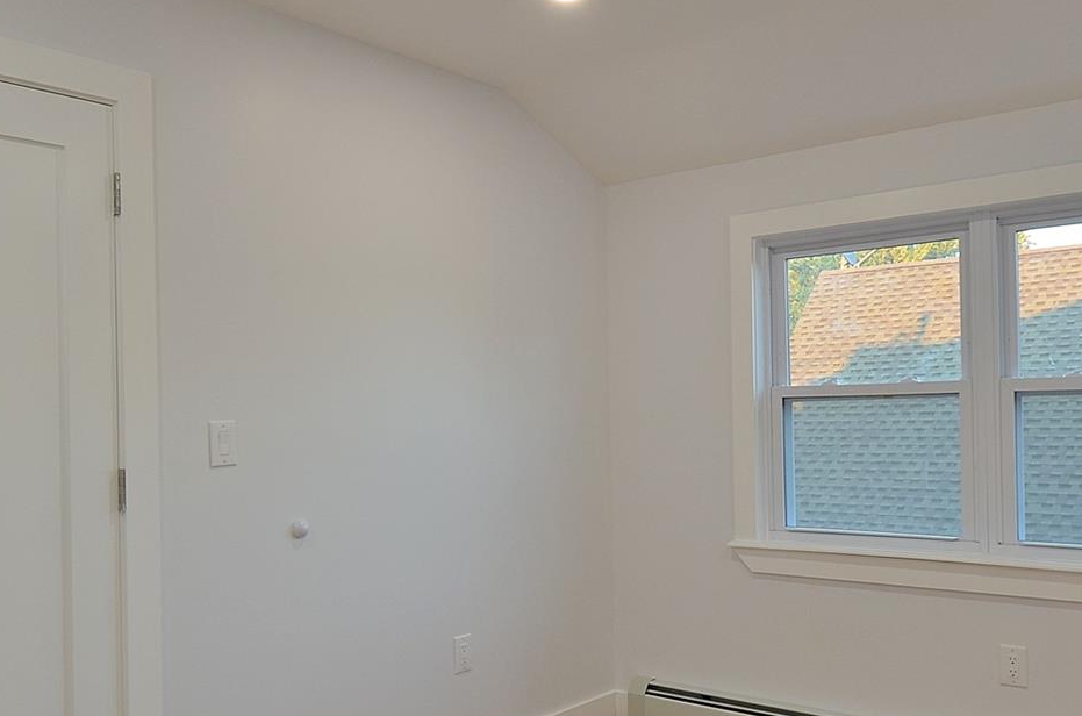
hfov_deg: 57.3
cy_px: 380
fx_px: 989
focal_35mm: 33
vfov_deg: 39.8
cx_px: 526
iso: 100
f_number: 8
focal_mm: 10
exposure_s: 1/6
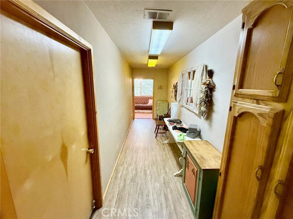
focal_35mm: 14
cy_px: 110
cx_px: 146
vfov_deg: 85.6
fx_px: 118
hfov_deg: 102.1
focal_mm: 2.22
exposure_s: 1/60
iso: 500
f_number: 2.2
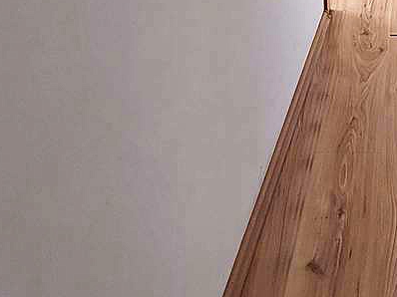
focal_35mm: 49
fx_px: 562
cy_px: -218
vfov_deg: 21.3
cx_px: 407
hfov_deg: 34.9
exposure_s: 1/50
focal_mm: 1.74
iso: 80
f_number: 2.2
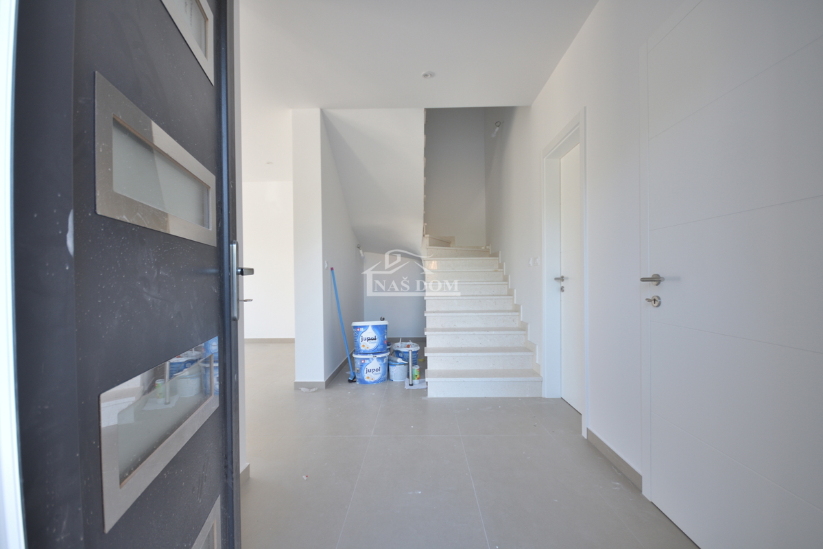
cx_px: 412
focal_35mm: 15
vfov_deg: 77.3
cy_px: 274
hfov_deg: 100.4
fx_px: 343
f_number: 4
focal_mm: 10
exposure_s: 1/40
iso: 100
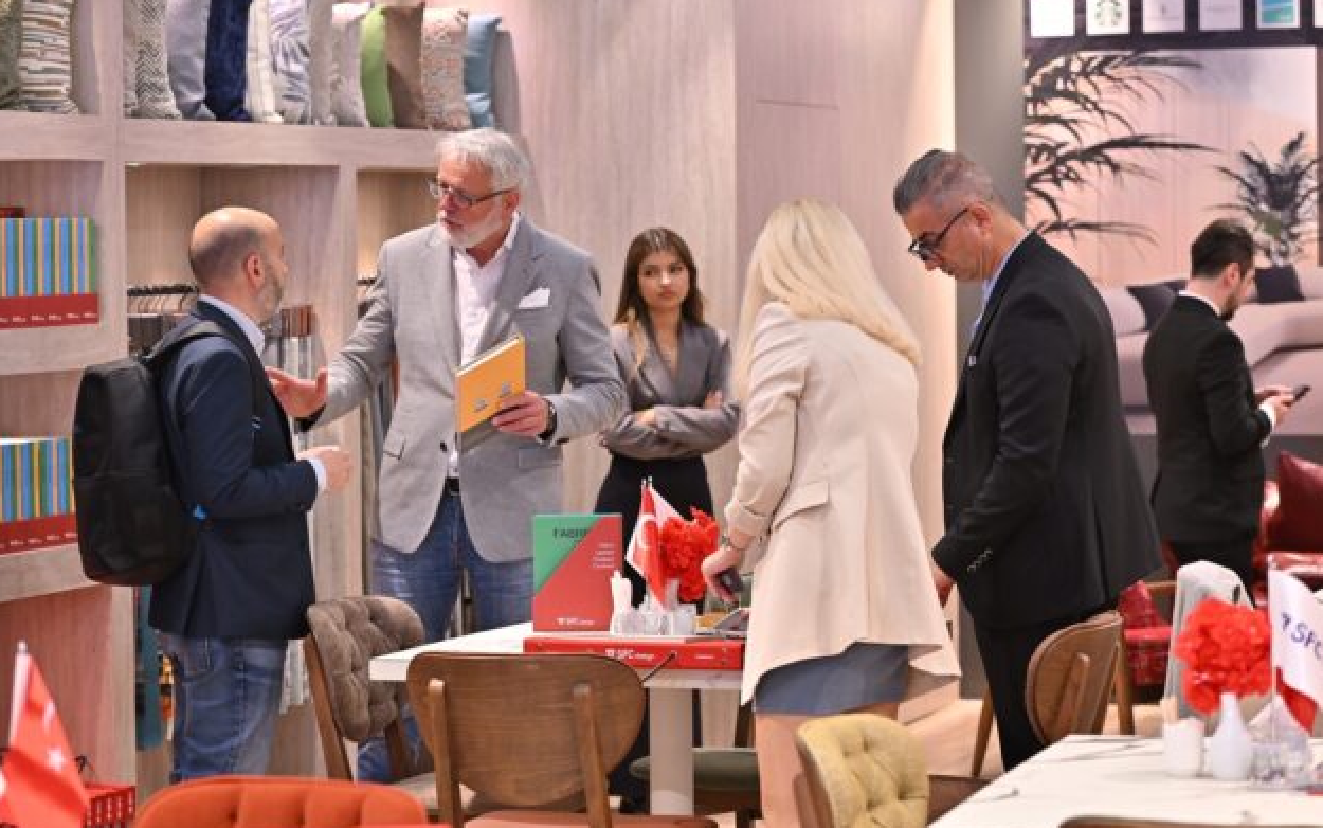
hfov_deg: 19.3
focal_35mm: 108
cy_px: 402
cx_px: 662
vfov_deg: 12.1
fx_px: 3895
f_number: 4
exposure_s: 1/200
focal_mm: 105
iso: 1000
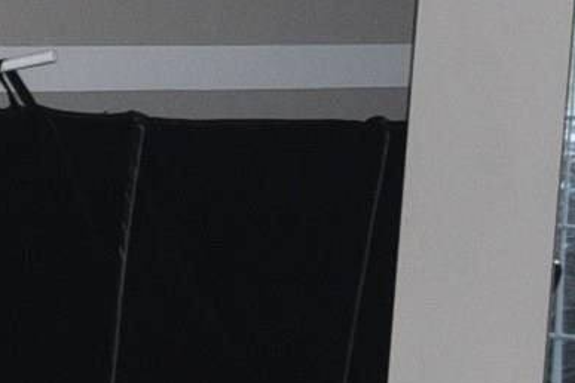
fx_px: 4344
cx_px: -1572
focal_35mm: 272
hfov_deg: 6.4
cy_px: 481
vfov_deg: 5.0
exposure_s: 1/60
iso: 1000
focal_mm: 35
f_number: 5.6
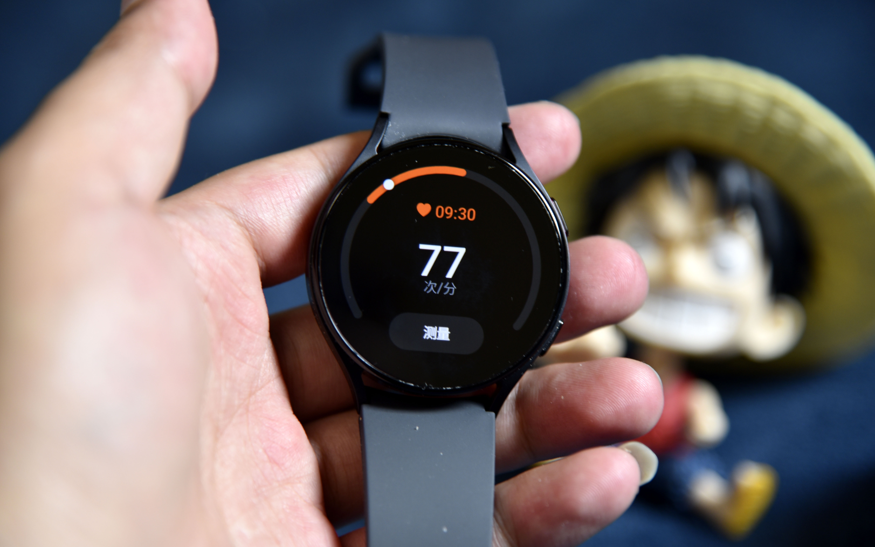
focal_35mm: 123
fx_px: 2933
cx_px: 439
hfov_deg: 17.0
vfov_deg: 10.7
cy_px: 281
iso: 450
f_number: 4
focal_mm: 120
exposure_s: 1/60
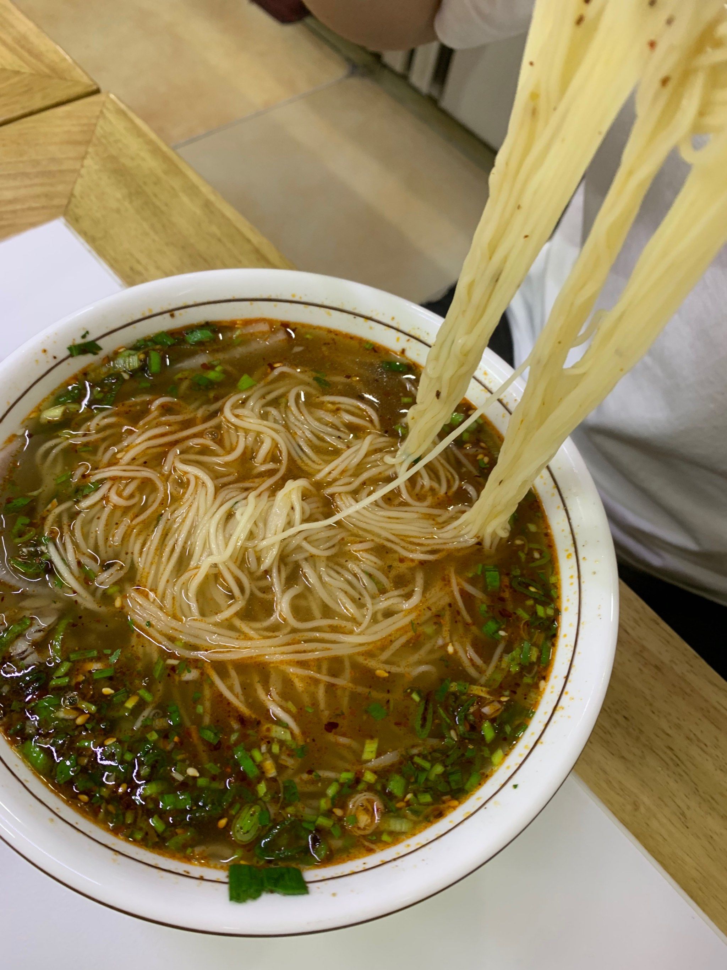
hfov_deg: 53.1
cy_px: 485
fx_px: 728
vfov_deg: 67.3
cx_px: 364
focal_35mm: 26
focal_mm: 4.25
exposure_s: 1/50
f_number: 1.8
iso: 100
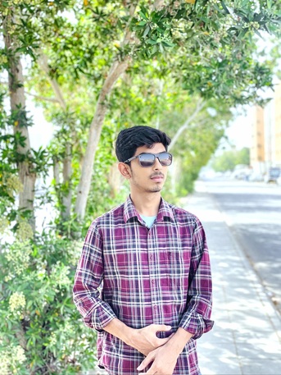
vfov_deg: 36.8
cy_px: 188
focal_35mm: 52
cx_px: 140
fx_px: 563
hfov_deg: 28.0
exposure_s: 1/167
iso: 25
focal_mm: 6
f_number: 2
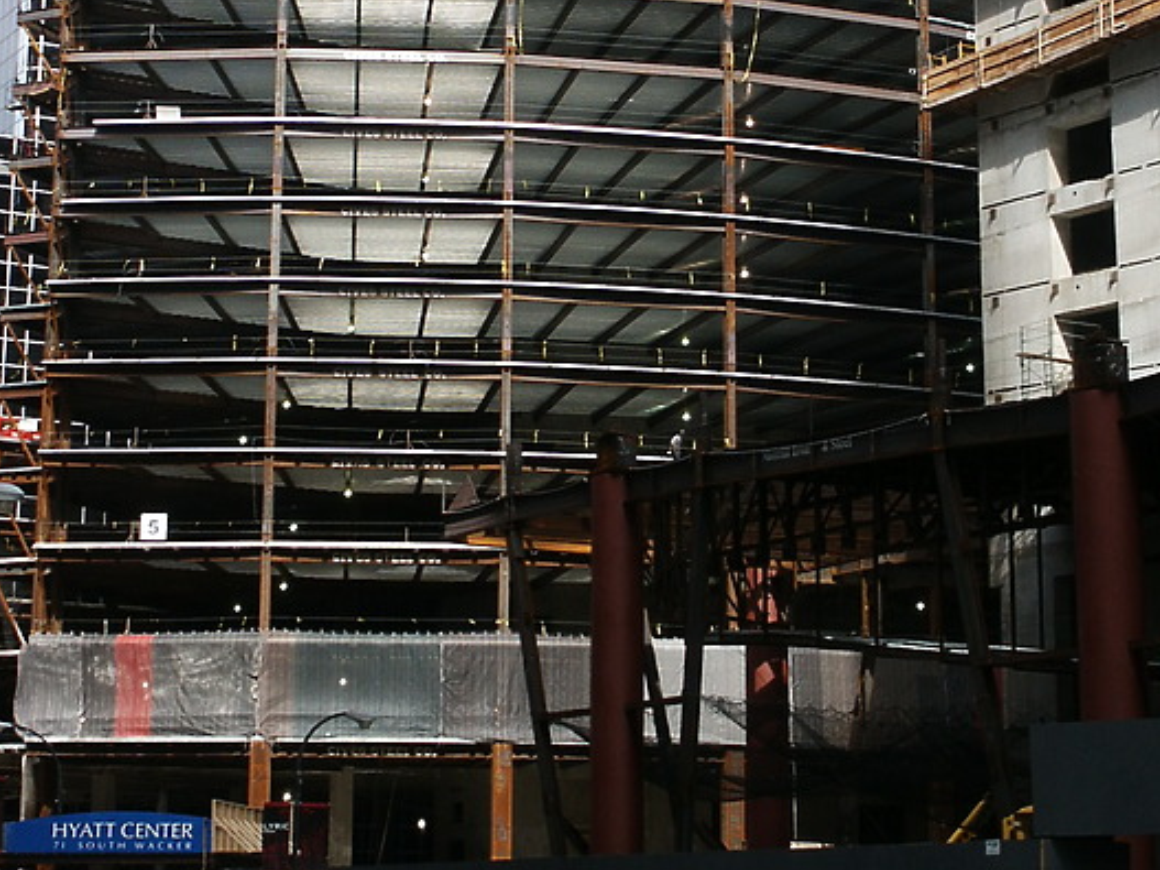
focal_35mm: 82
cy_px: 205
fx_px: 2747
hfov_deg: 23.8
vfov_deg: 17.9
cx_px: 602
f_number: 8
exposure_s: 1/90
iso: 64
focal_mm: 10.06
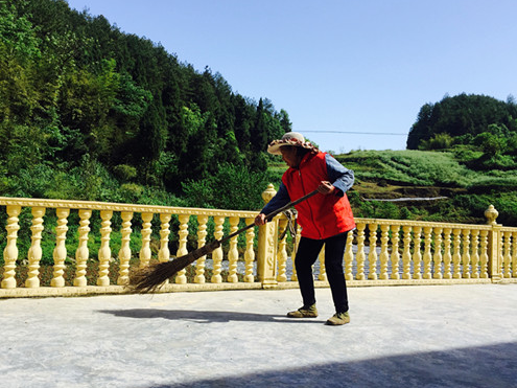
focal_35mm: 34
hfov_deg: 53.9
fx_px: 508
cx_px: 244
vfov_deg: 41.8
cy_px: 184
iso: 32
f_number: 2.2
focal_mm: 4.15
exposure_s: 1/1364
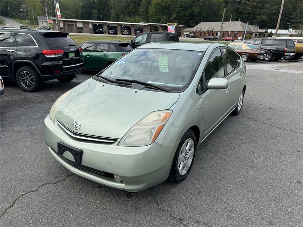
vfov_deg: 56.8
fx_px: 210
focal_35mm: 24
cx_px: 152
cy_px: 114
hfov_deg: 71.6
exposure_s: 1/1597
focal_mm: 6.76
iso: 80
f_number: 1.78
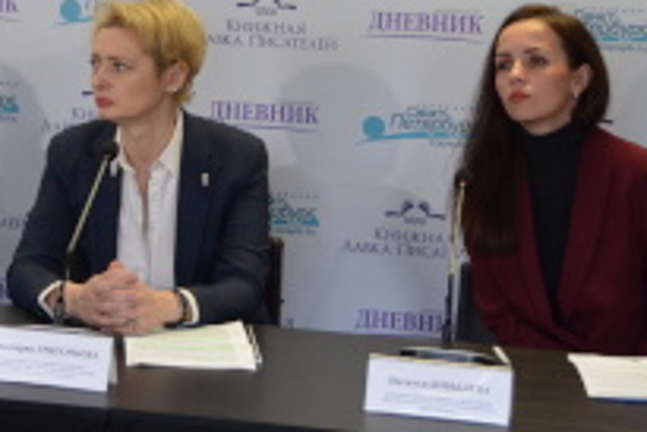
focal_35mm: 114
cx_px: 60
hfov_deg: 17.7
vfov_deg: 12.0
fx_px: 2050
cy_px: 54
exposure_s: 1/60
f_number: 4.2
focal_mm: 26
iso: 450
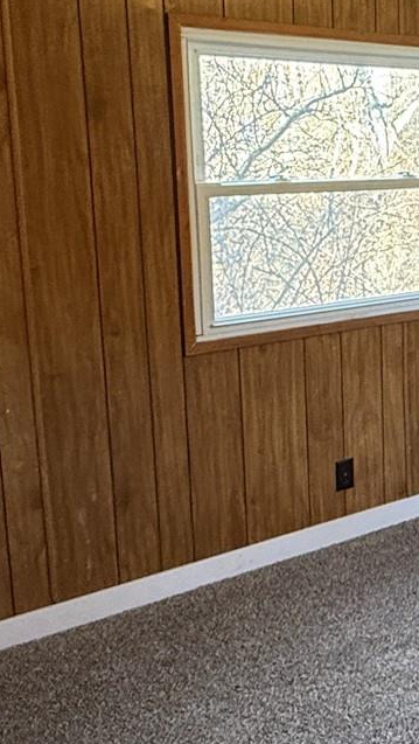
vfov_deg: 41.8
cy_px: 288
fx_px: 966
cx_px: 645
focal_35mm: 49
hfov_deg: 20.6
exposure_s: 1/60
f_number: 2.2
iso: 320
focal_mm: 2.22
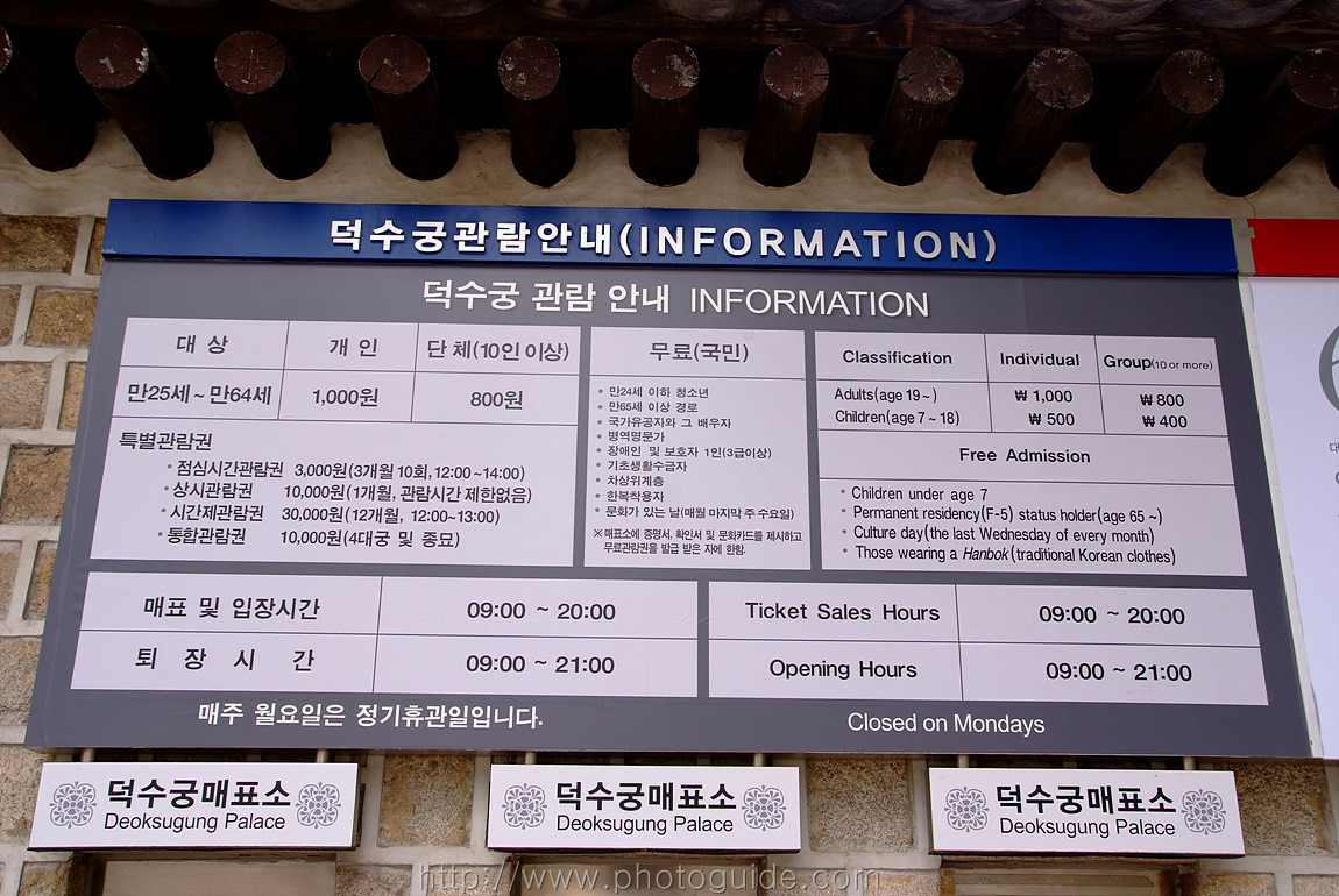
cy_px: 448
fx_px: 1341
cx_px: 670
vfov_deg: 37.0
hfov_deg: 53.1
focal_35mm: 36
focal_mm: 24
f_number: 6.3
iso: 125
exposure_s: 1/60
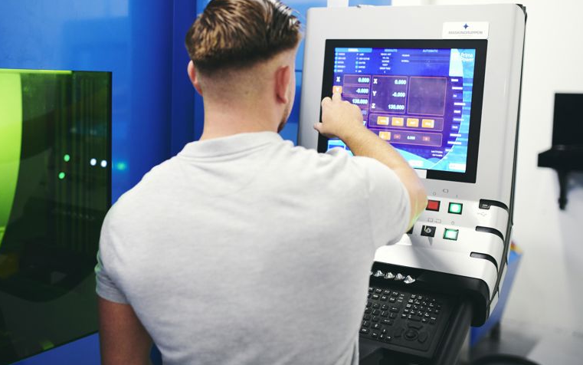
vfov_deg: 28.6
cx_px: 253
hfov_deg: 44.3
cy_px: 158
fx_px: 715
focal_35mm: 45
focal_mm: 35
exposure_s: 1/200
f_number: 2
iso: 800
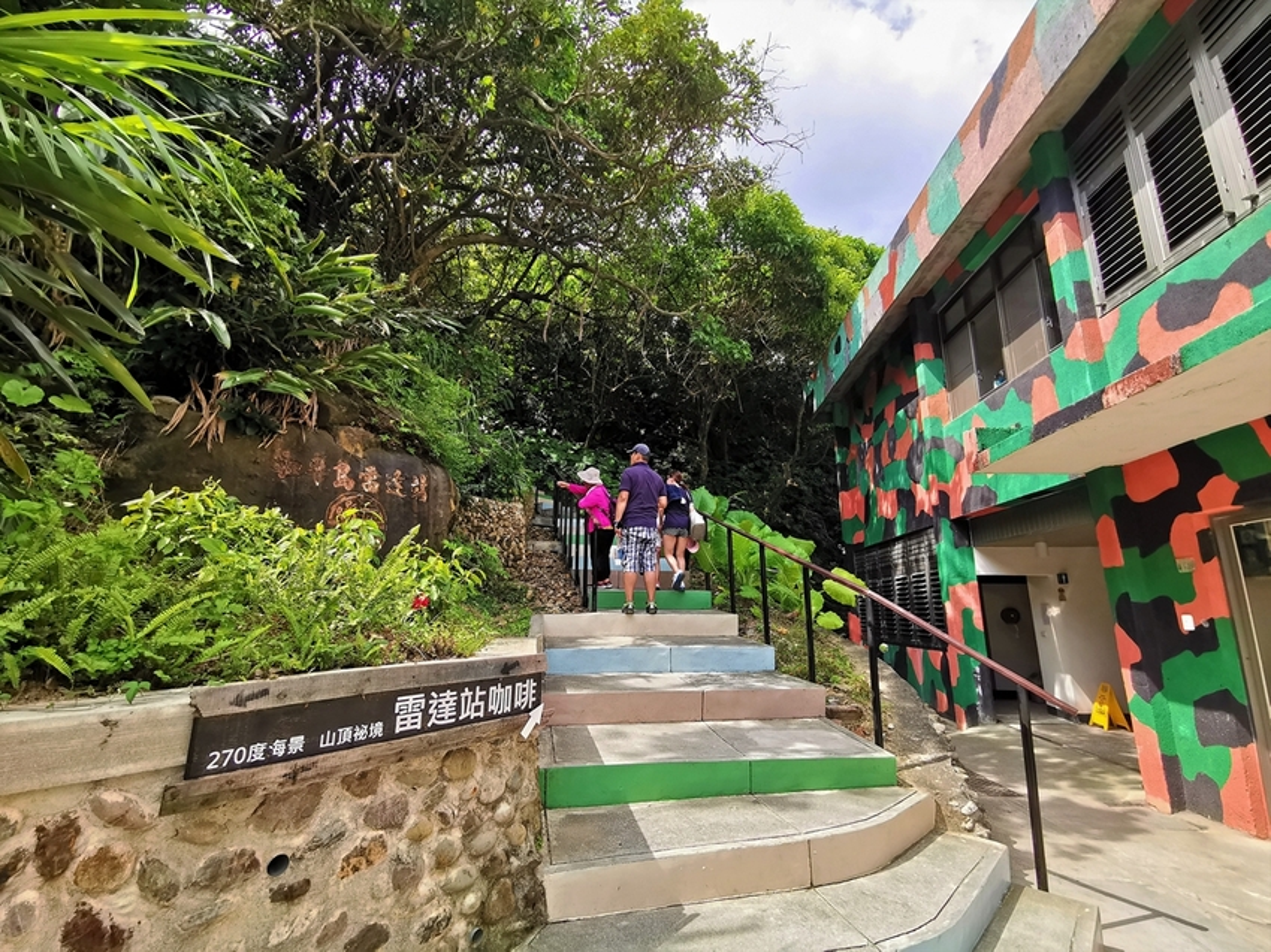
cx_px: 636
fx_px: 587
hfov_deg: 94.5
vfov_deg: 78.1
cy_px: 476
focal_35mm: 16
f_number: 2.2
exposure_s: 1/433
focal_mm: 2.35
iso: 50
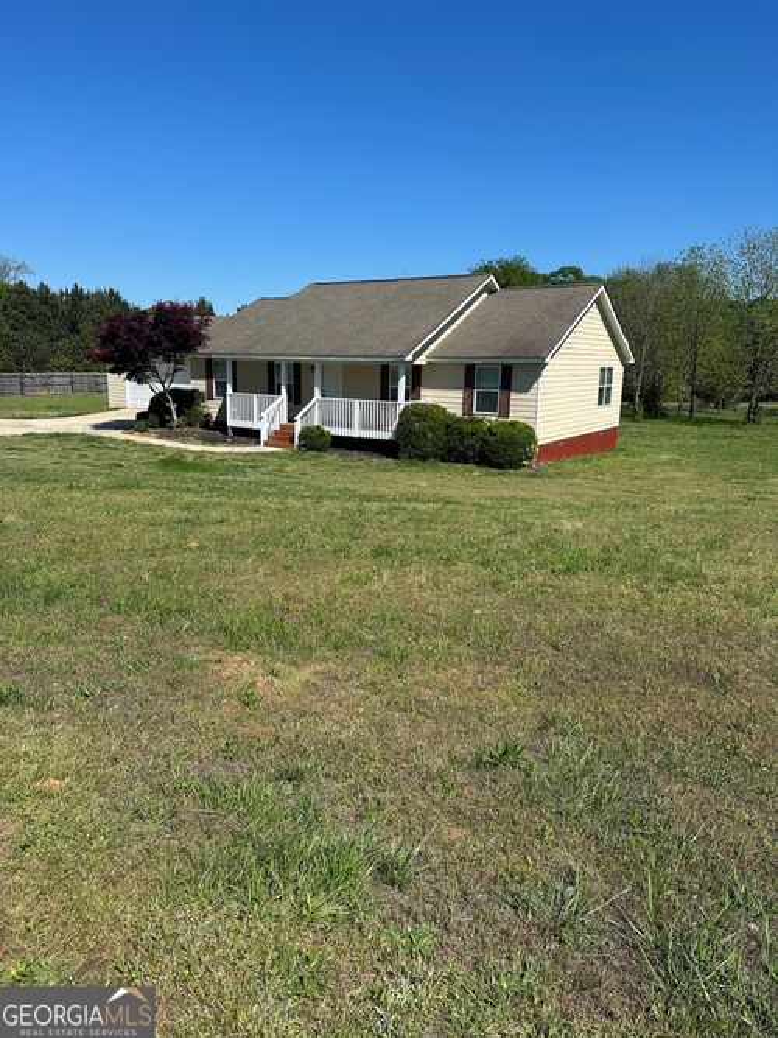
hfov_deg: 56.8
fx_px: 719
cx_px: 389
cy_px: 519
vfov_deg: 71.6
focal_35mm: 24
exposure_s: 1/4762
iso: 80
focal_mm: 6.86
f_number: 1.78
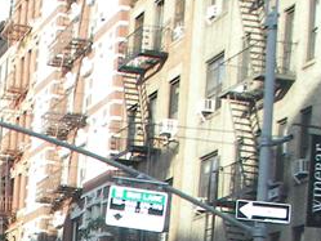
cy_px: 362
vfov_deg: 9.7
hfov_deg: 12.8
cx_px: -129
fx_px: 1373
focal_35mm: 148
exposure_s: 1/125
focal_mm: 6
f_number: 5
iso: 64
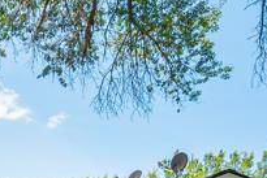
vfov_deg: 16.0
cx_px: -172
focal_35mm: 72
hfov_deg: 21.5
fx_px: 538
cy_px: 319
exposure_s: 1/500
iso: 400
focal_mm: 14.5
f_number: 9
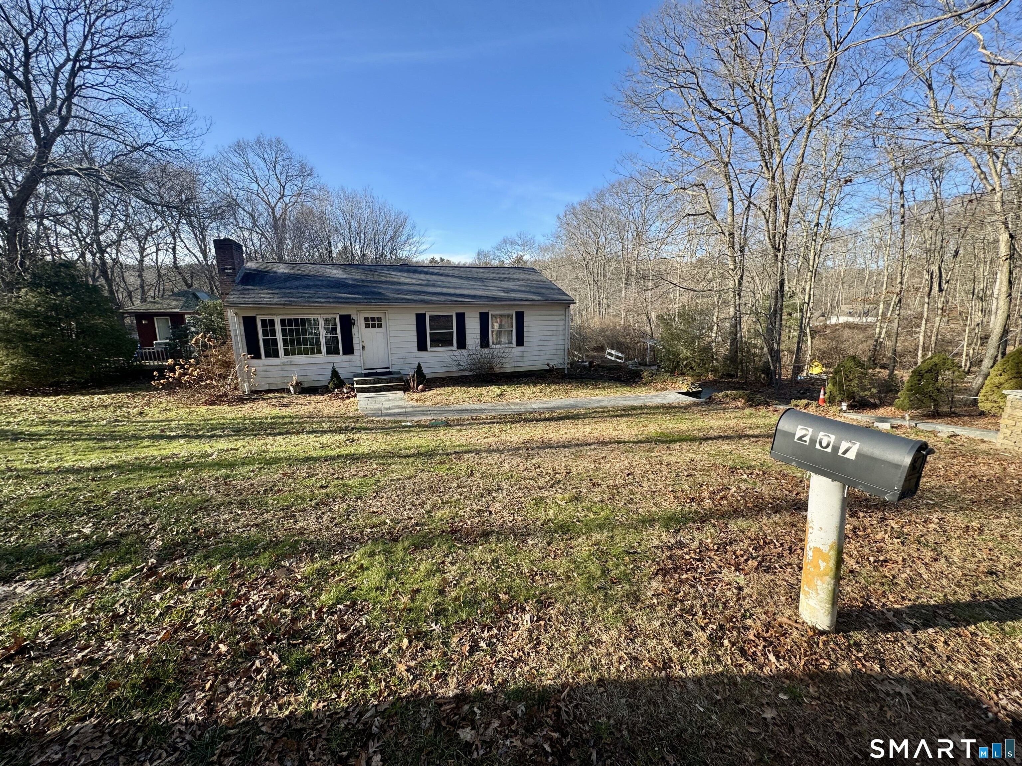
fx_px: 413
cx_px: 511
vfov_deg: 85.7
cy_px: 383
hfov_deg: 102.1
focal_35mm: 14
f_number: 2.2
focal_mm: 2.22
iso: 50
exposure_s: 1/565
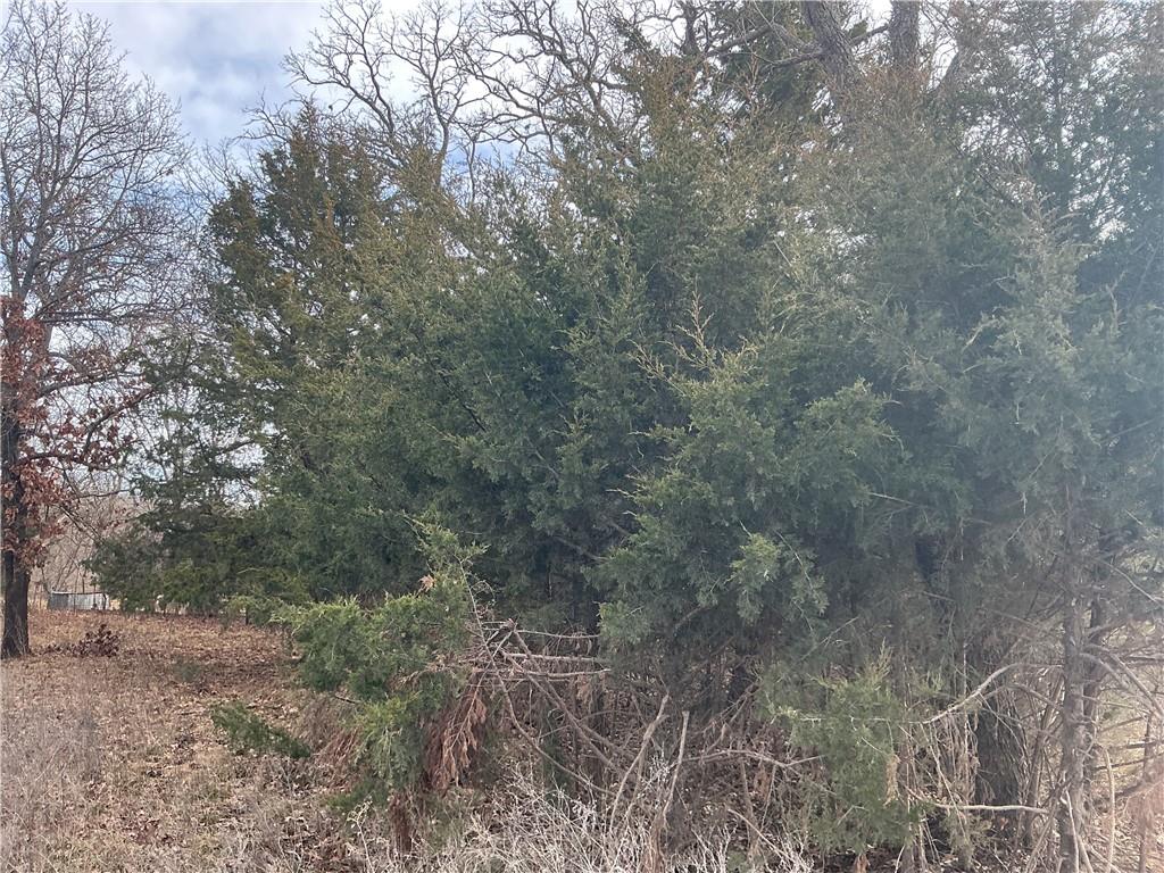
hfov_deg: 61.7
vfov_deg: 48.2
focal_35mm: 29
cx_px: 582
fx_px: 975
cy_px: 436
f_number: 1.8
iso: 25
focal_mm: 3
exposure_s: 1/247
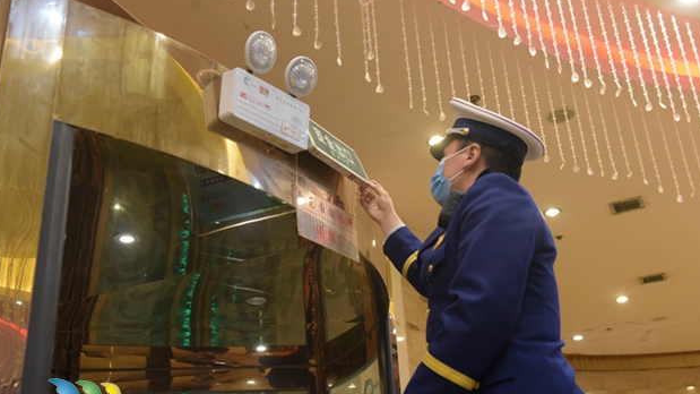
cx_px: 354
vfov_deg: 30.4
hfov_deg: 51.6
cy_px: 219
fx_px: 724
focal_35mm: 39
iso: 5000
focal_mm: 36
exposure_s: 1/80
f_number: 4.5
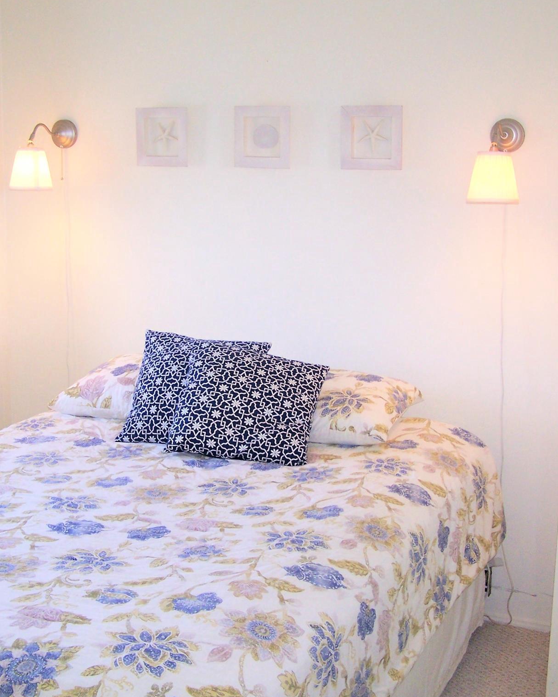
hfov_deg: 30.2
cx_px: 272
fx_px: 1032
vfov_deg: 37.3
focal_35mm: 50
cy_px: 347
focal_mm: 6.3
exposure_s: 1/60
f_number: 2.8
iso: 140
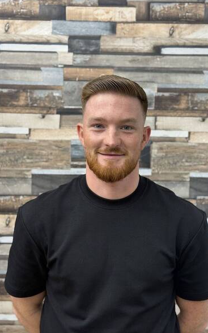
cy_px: 166
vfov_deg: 38.9
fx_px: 472
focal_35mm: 52
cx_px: 116
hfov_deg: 24.9
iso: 80
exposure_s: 1/100
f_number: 1.78
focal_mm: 6.76
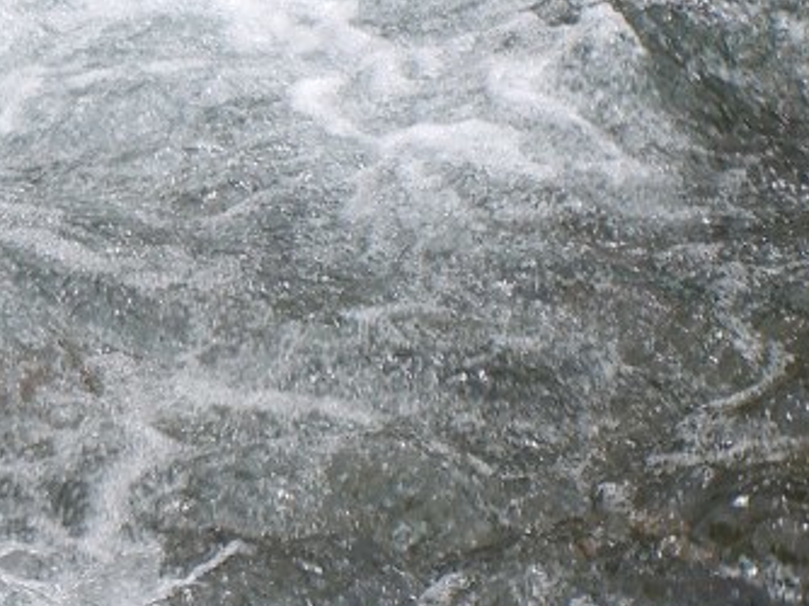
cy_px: 250
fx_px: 8174
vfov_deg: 4.2
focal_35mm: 350
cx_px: -208
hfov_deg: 5.6
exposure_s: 1/250
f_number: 5.1
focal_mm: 23.7
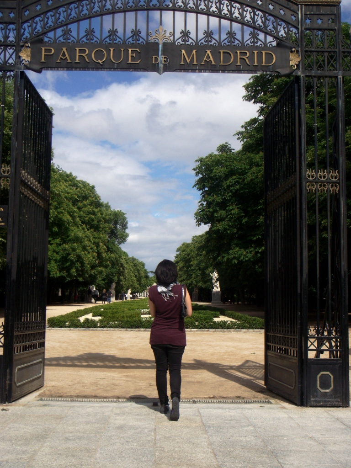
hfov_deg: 30.3
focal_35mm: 48
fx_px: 649
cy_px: 234
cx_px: 176
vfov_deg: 39.7
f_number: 5.9
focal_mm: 8
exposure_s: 1/526
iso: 64
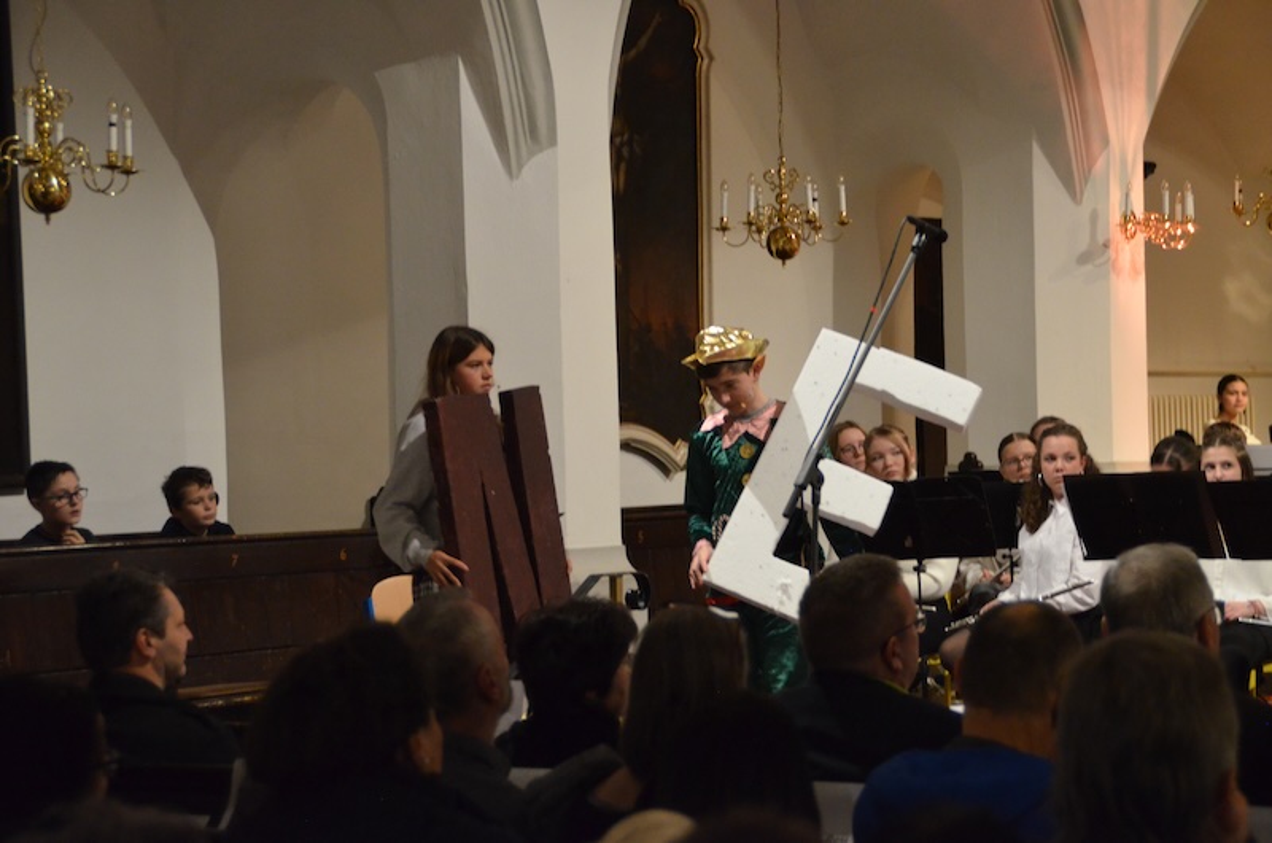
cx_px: 636
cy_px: 422
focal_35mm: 93
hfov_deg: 22.0
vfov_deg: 14.6
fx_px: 3279
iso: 3200
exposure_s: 1/30
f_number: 5.3
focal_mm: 62
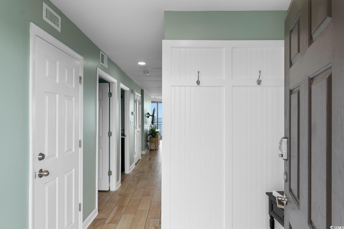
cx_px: 172
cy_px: 114
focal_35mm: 19
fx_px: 182
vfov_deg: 64.6
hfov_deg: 86.9
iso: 100
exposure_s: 1/8
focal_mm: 13
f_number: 4.8
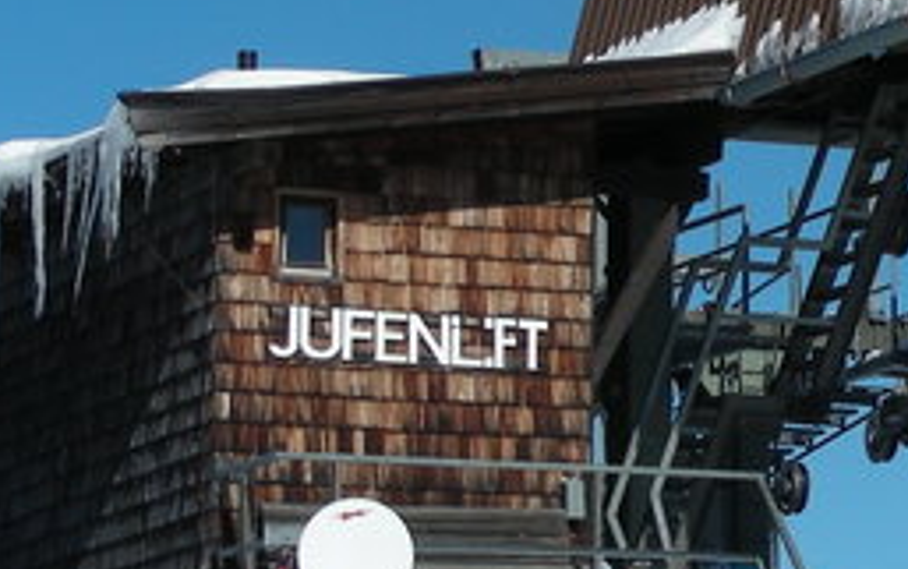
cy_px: 42
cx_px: 1085
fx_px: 5720
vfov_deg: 5.7
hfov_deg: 9.0
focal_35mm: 231
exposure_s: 1/628
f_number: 5.6
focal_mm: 11.7
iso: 50
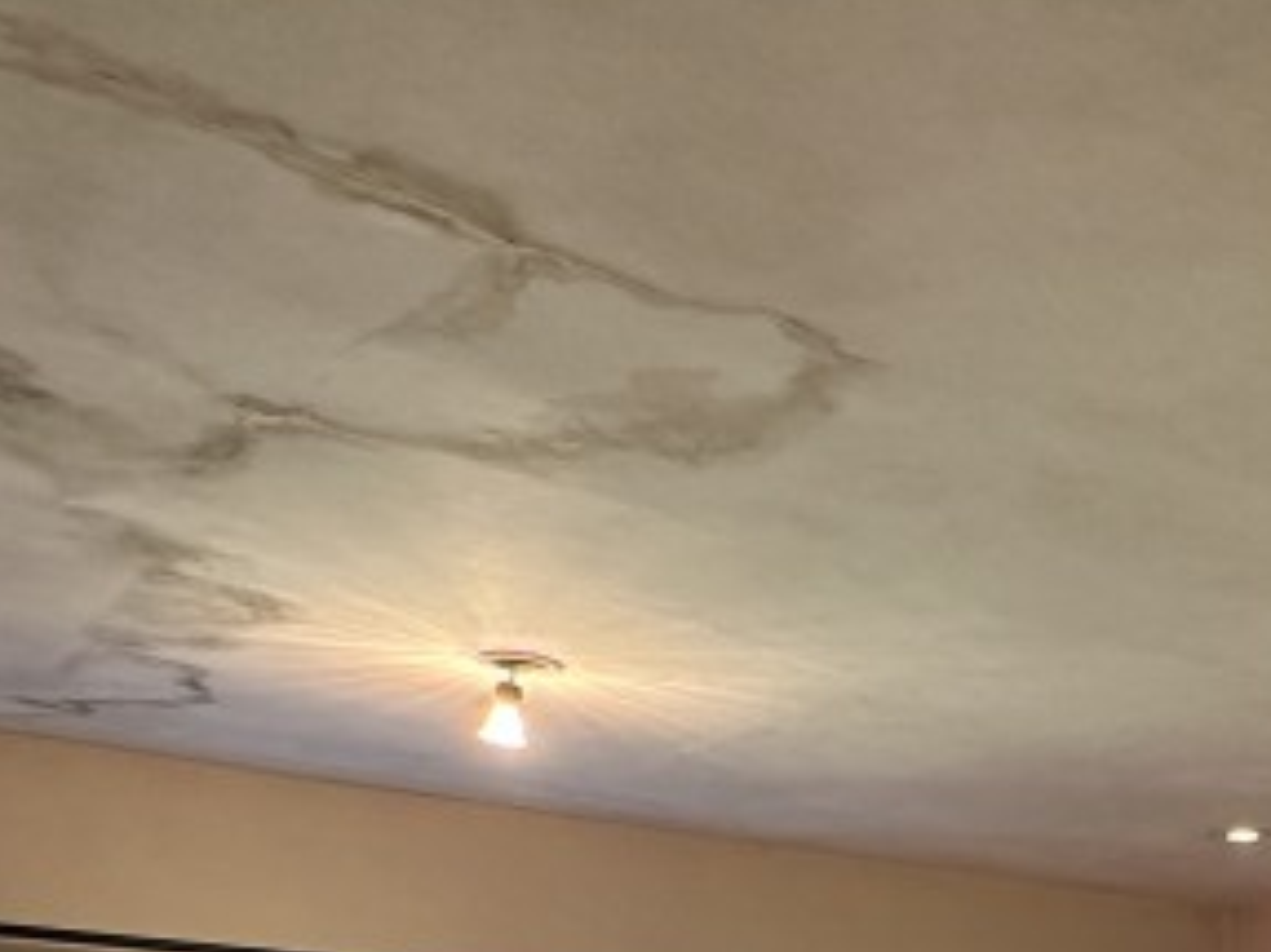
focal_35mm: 50
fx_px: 1835
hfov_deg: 34.8
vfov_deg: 24.7
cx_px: 1258
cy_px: 1284
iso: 320
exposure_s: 1/100
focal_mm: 2.22
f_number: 2.2
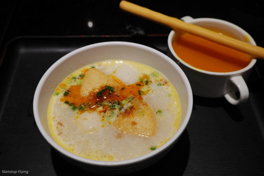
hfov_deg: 48.5
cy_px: 88
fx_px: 293
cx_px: 132
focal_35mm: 40
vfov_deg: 33.4
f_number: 4
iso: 160
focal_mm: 14.99
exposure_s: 1/40
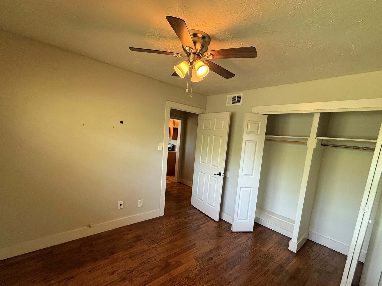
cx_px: 201
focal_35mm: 16
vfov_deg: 77.8
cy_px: 161
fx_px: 177
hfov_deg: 94.4
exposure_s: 1/60
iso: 400
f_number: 2.2
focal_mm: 2.22
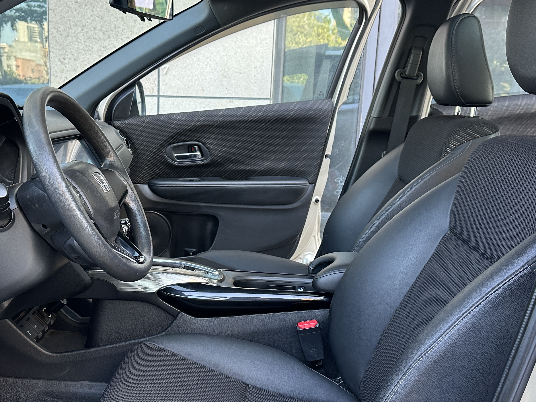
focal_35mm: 40
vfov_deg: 35.9
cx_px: 205
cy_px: 225
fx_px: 619
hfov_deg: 46.4
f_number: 1.78
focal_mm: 6.86
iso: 160
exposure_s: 1/121
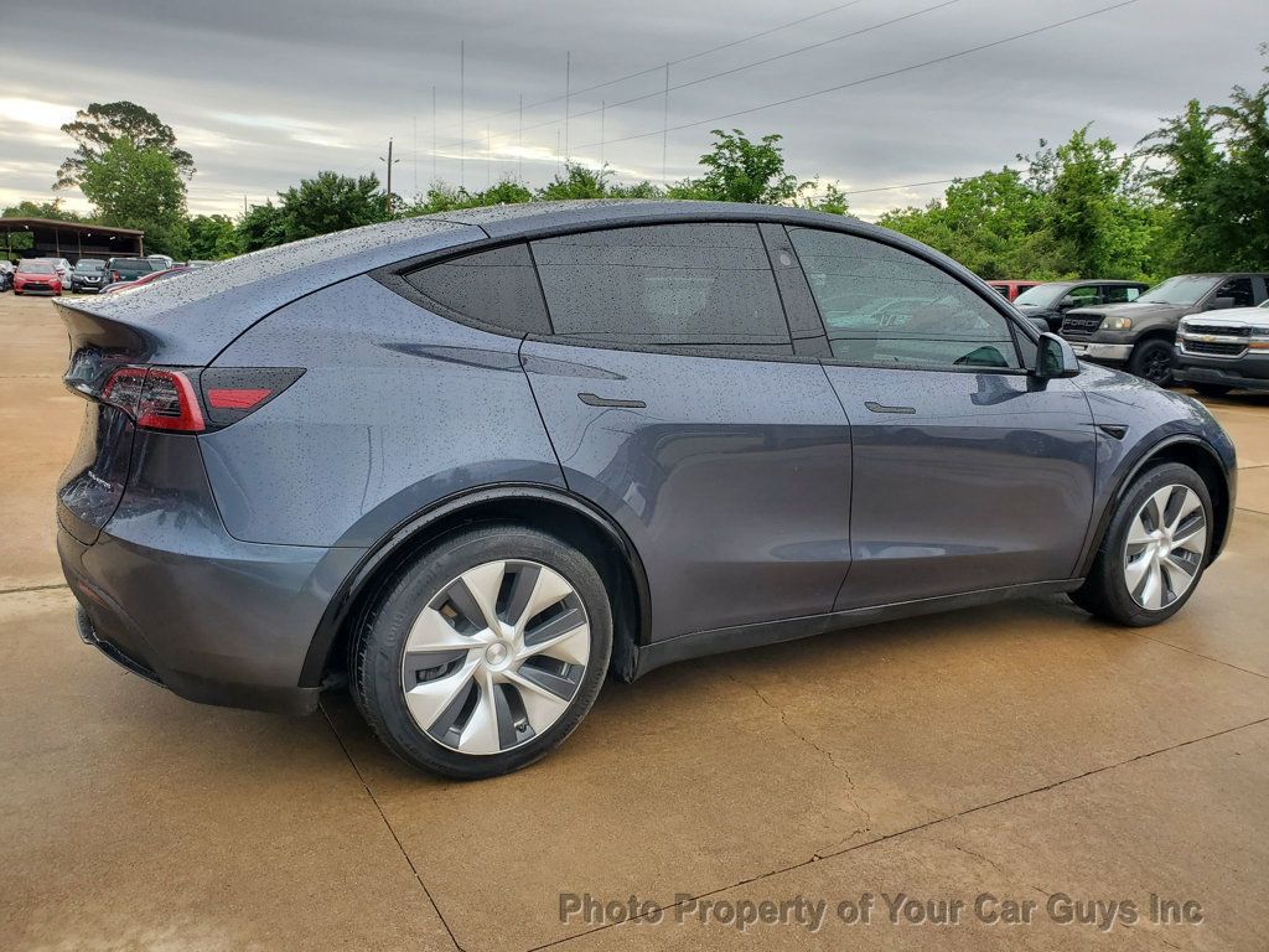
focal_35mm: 26
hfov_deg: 67.3
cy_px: 476
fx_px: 953
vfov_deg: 53.1
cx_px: 634
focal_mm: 4.3
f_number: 2.4
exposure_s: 1/248
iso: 50
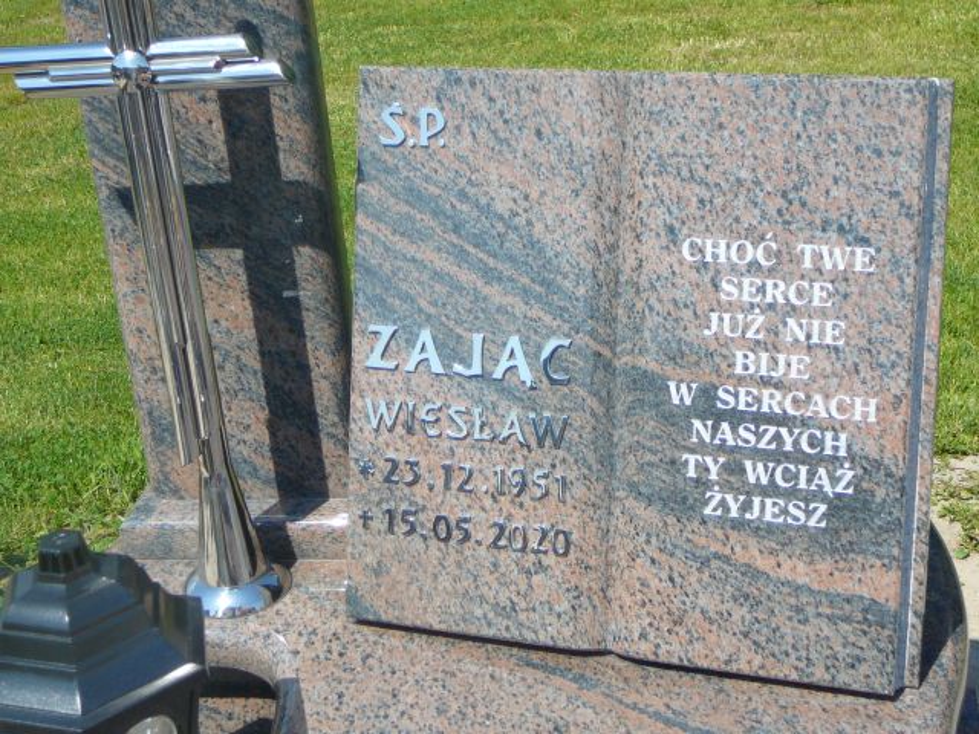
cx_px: 490
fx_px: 1838
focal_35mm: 65
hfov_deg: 29.8
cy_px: 367
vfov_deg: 22.6
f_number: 3.6
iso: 80
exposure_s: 1/800
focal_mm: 9.7
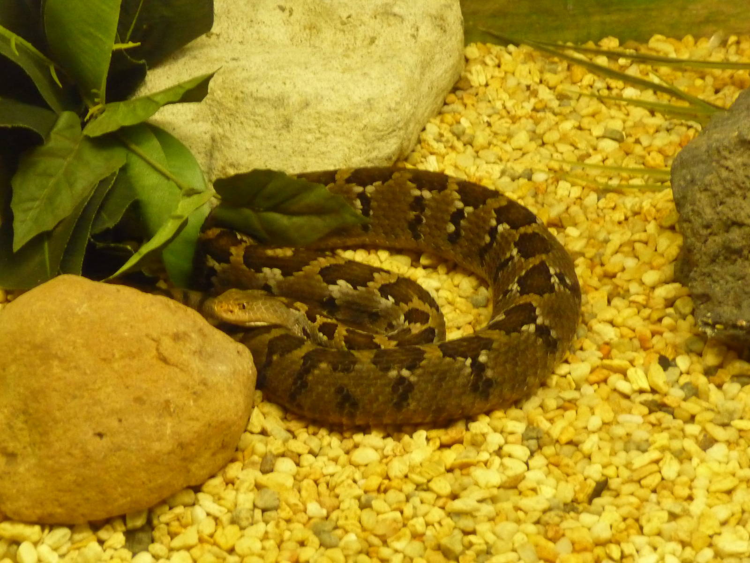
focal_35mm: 77
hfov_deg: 25.3
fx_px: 1668
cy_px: 282
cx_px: 375
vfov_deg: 19.1
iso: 800
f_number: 4.6
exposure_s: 1/30
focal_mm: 13.1
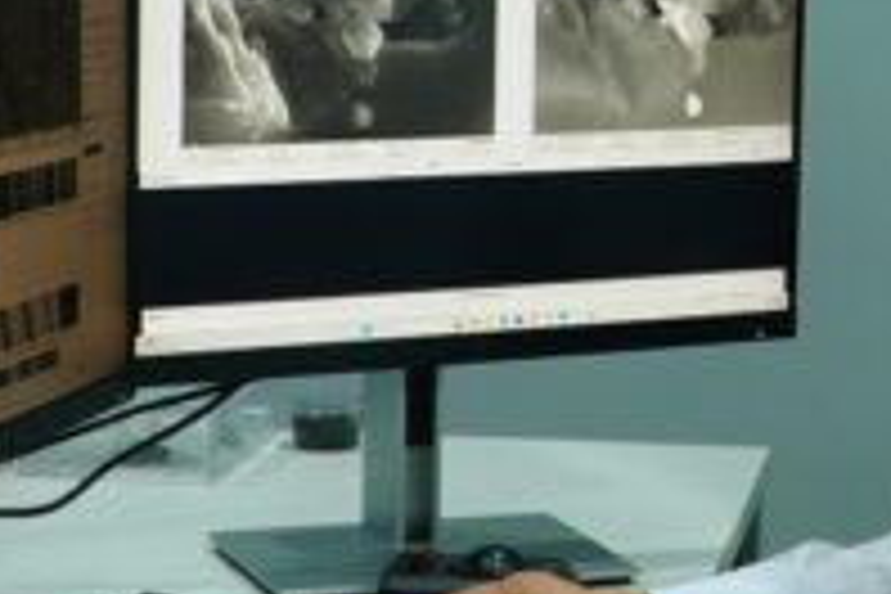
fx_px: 3168
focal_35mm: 128
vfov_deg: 10.7
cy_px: 86
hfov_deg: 15.8
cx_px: 774
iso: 320
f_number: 4
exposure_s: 1/50
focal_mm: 22
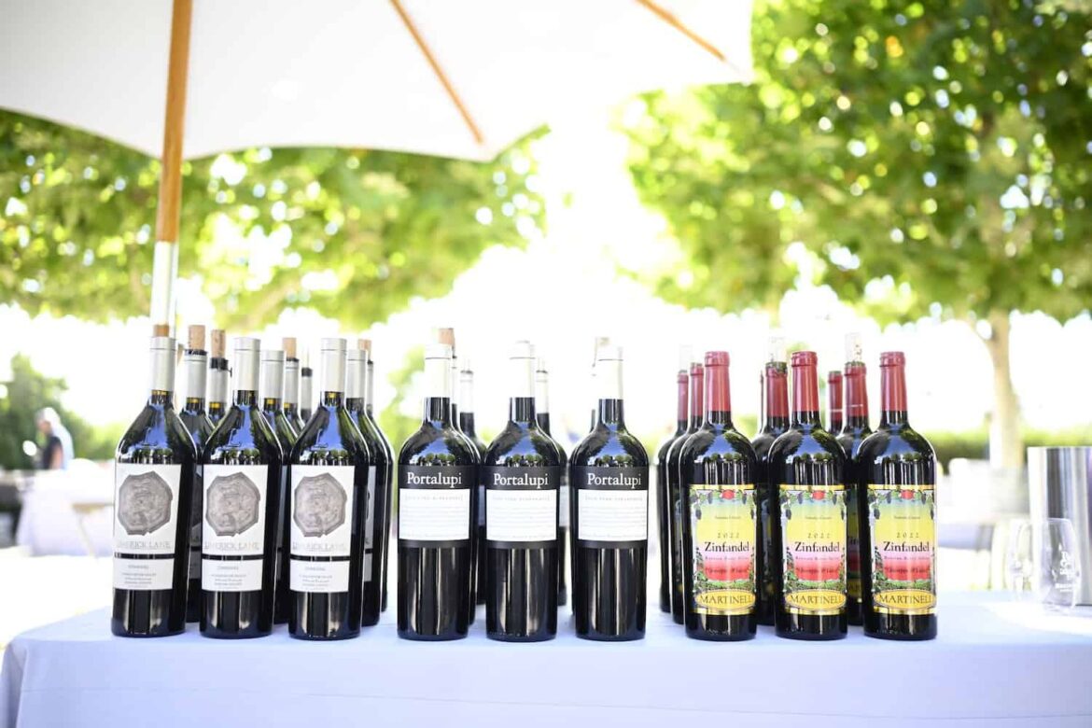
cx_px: 546
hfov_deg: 54.4
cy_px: 364
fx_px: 1062
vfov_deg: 37.9
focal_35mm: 35
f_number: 2
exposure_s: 1/320
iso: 200
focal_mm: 35
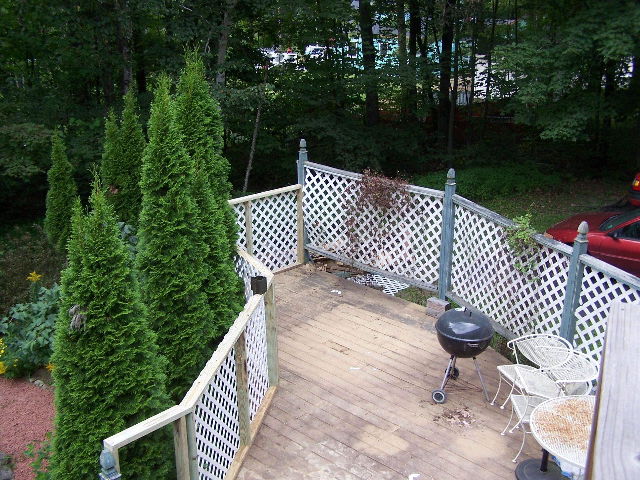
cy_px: 240
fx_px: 703
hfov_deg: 49.0
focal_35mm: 38
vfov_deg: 37.7
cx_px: 320
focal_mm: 6.3
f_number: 2.8
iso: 80
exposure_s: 1/60
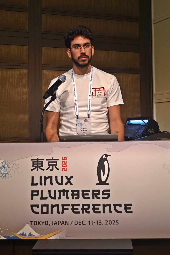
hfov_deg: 32.6
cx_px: 85
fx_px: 290
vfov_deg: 47.4
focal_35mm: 41
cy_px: 128
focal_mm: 15.1
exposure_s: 1/100
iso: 250
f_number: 2.8
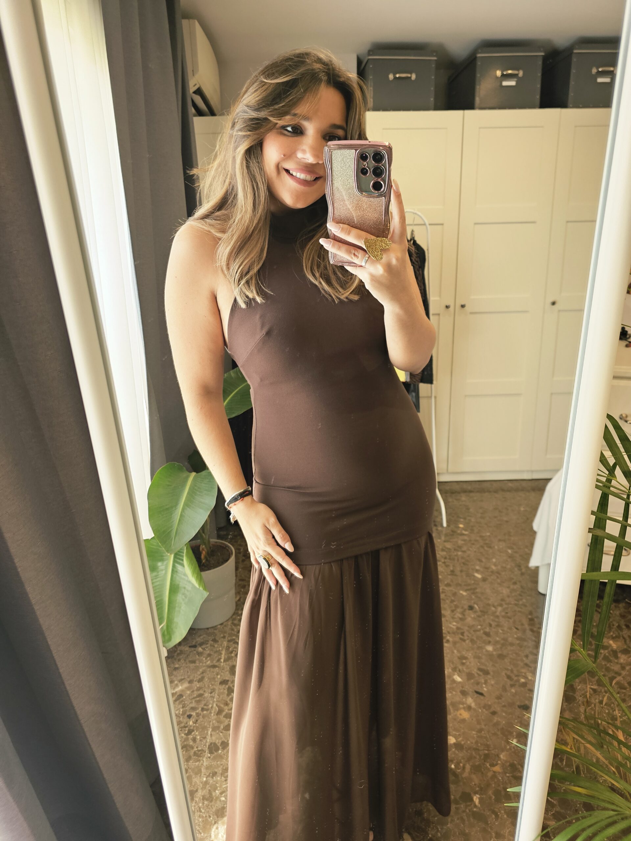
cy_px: 420
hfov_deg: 58.9
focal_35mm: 23
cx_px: 316
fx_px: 559
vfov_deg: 73.9
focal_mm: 6.3
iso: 160
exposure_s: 1/100
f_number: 1.7
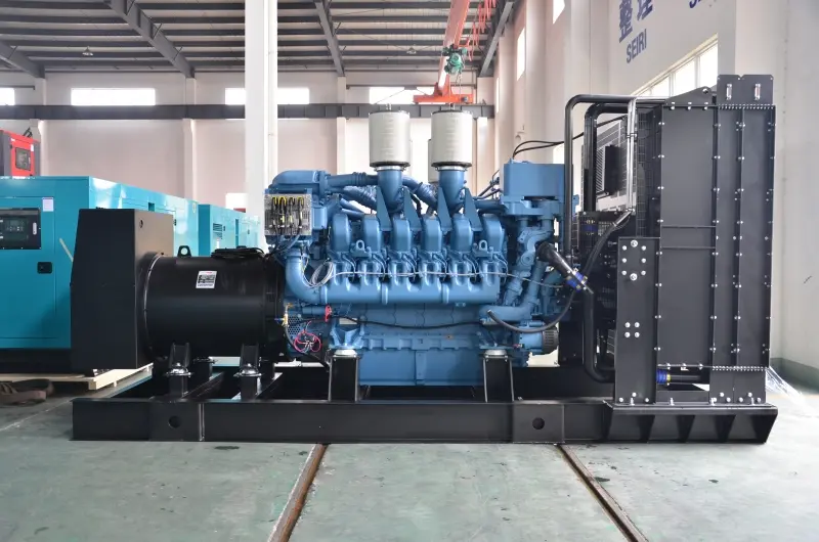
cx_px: 410
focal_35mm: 33
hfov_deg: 57.3
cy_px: 271
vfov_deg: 39.8
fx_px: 749
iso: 250
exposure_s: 1/2
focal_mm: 22
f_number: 3.8
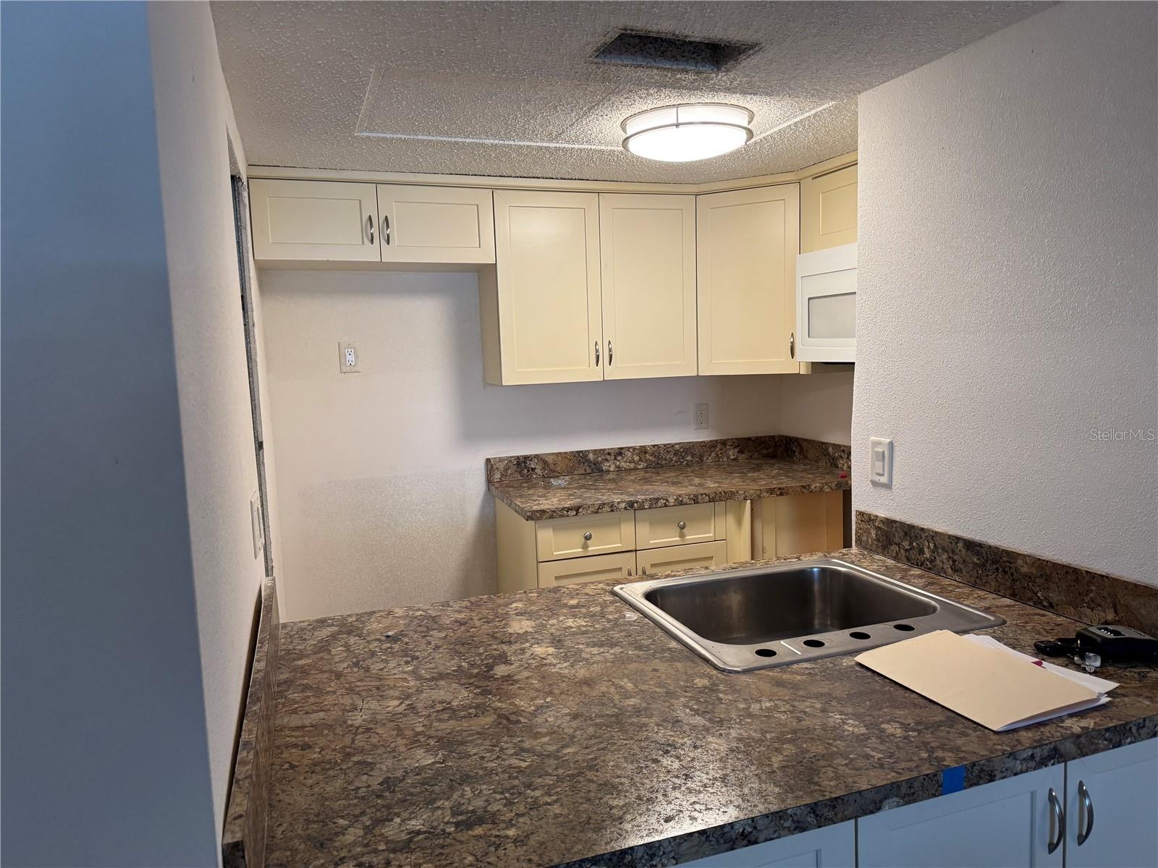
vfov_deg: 56.8
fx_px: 803
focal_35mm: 24
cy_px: 434
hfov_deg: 71.6
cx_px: 579
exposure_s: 1/120
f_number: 1.78
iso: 200
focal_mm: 6.76
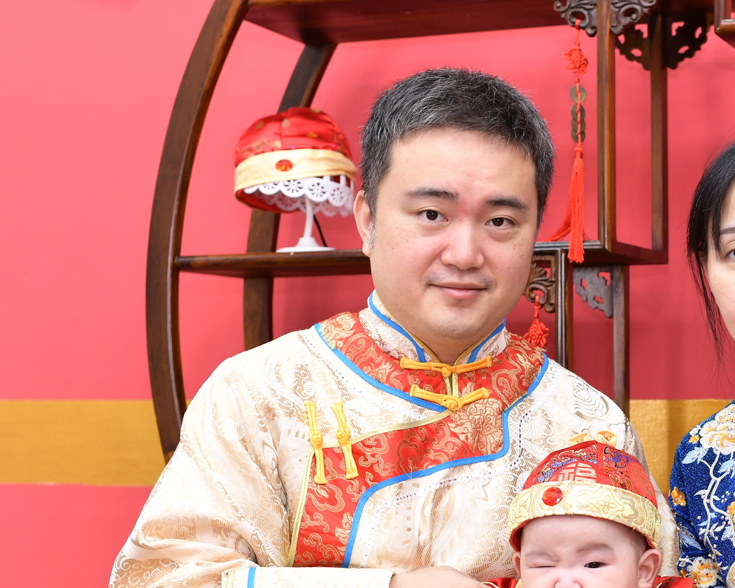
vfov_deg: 20.2
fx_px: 1632
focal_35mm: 75
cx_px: 678
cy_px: 485
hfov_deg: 24.6
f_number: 4.5
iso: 800
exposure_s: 1/200
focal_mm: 35
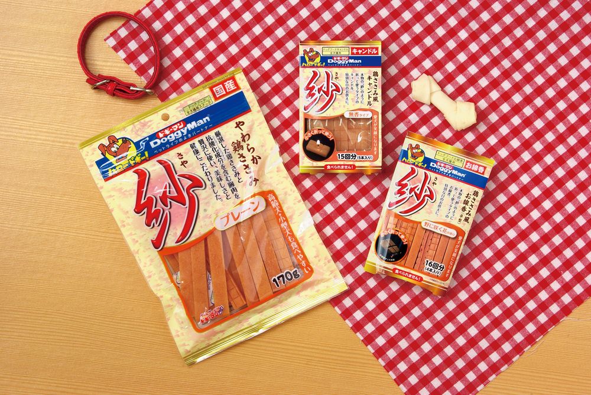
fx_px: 1430
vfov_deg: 15.7
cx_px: 296
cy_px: 198
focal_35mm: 87
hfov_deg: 23.4
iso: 200
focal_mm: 58
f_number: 22
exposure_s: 3
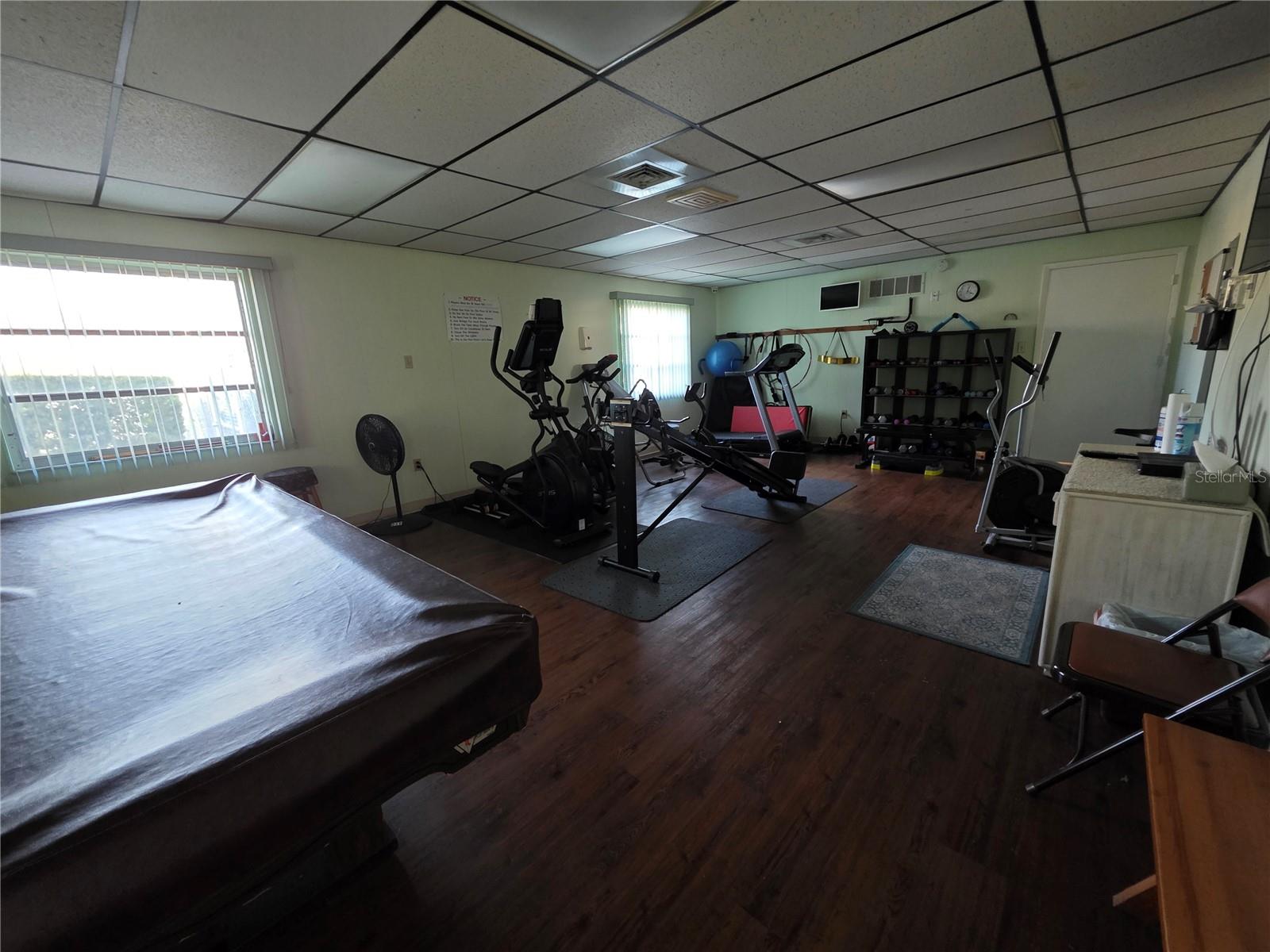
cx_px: 635
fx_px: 477
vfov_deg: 89.9
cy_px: 476
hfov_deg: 106.2
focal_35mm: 13
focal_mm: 2.2
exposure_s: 1/60
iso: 640
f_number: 1.9
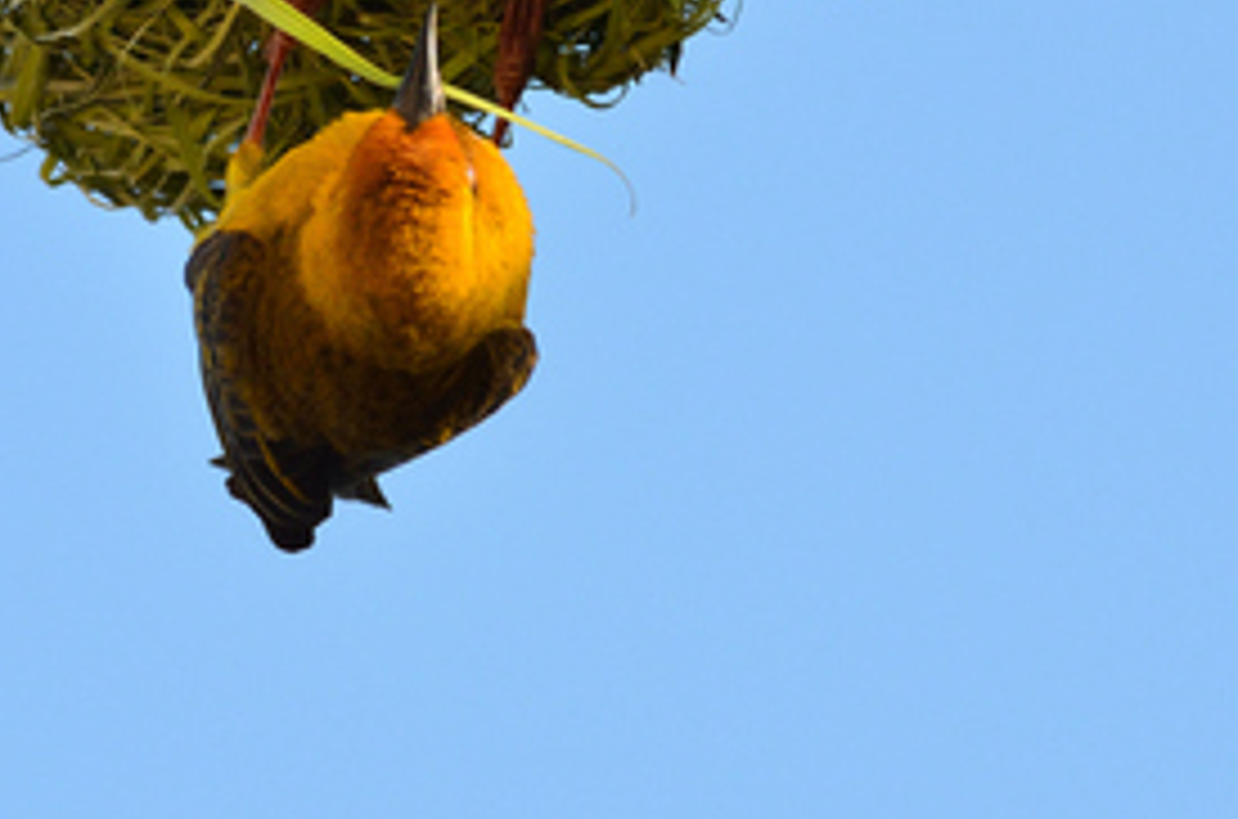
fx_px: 27482
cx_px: 378
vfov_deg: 1.7
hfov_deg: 2.6
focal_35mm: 801
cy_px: 56
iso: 400
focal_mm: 210
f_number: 5.3
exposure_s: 1/800
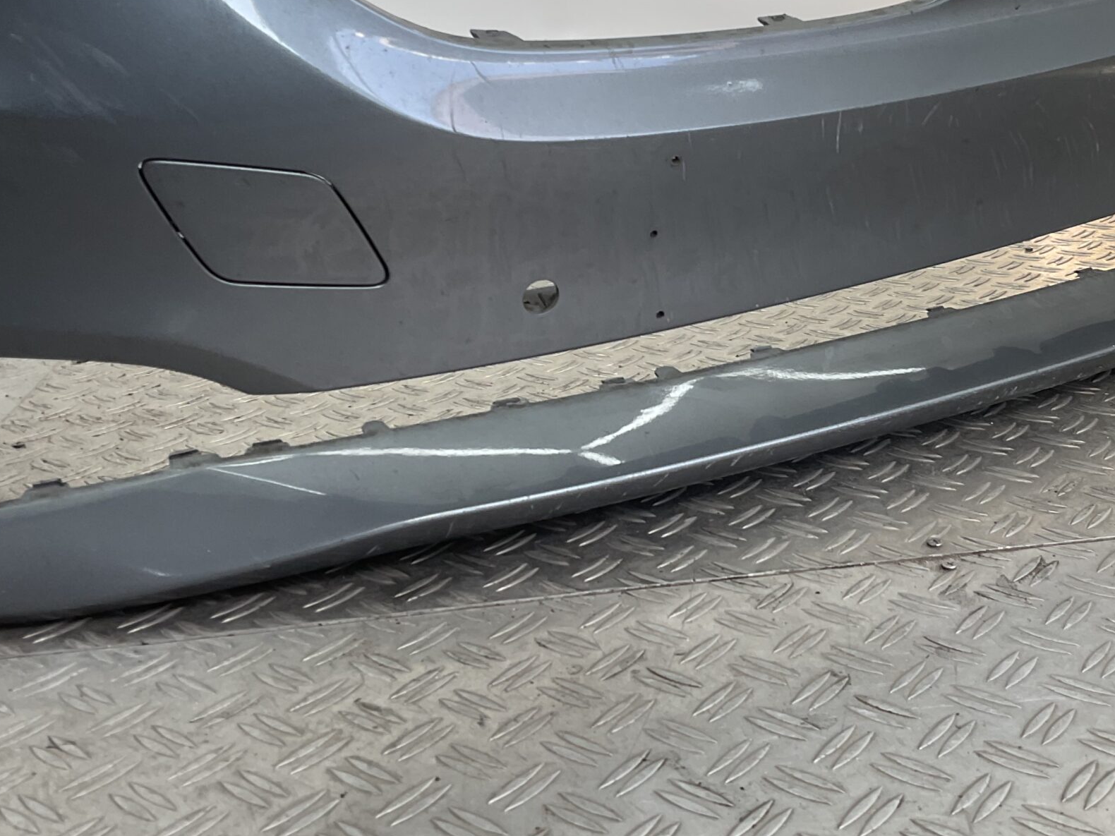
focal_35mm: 47
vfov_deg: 30.7
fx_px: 1514
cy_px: 296
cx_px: 701
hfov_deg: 40.1
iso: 16
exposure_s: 1/143
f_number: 1.8
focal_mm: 3
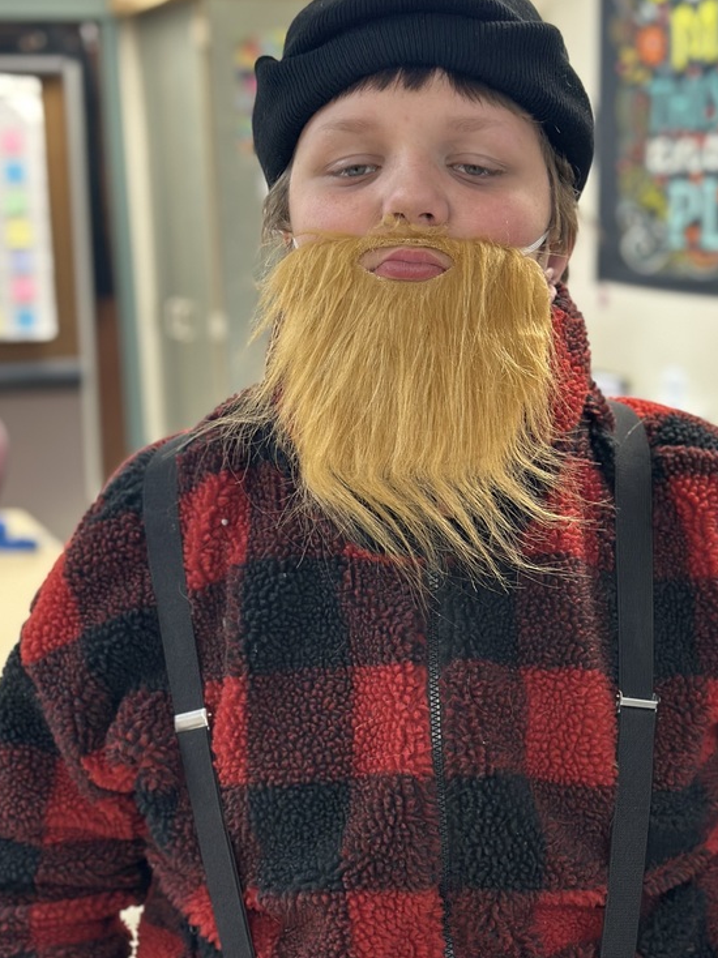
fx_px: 1854
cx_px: 439
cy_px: 561
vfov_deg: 28.9
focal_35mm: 67
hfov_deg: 21.9
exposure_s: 1/60
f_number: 1.78
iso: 200
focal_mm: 6.86
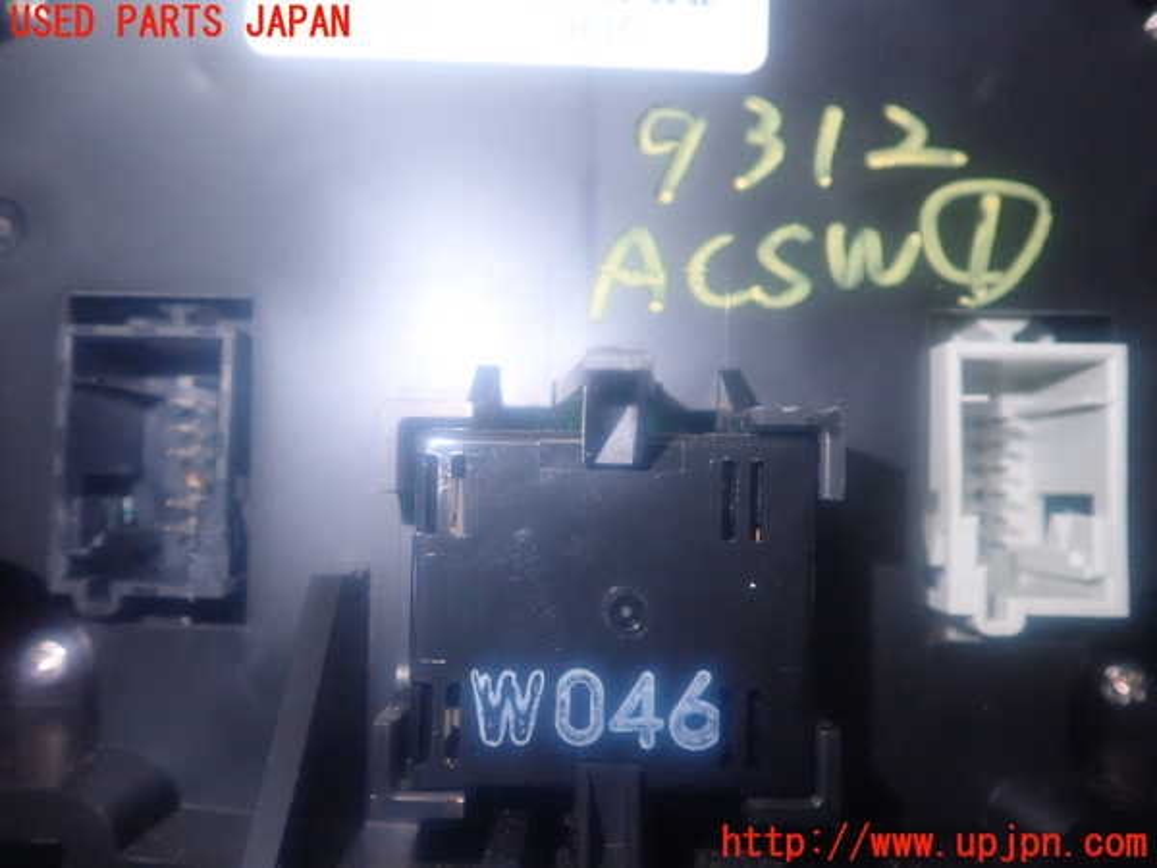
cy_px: 434
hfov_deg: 60.0
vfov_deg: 46.8
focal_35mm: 30
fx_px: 1003
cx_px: 578
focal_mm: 5.5
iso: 800
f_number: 2.3
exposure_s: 1/100
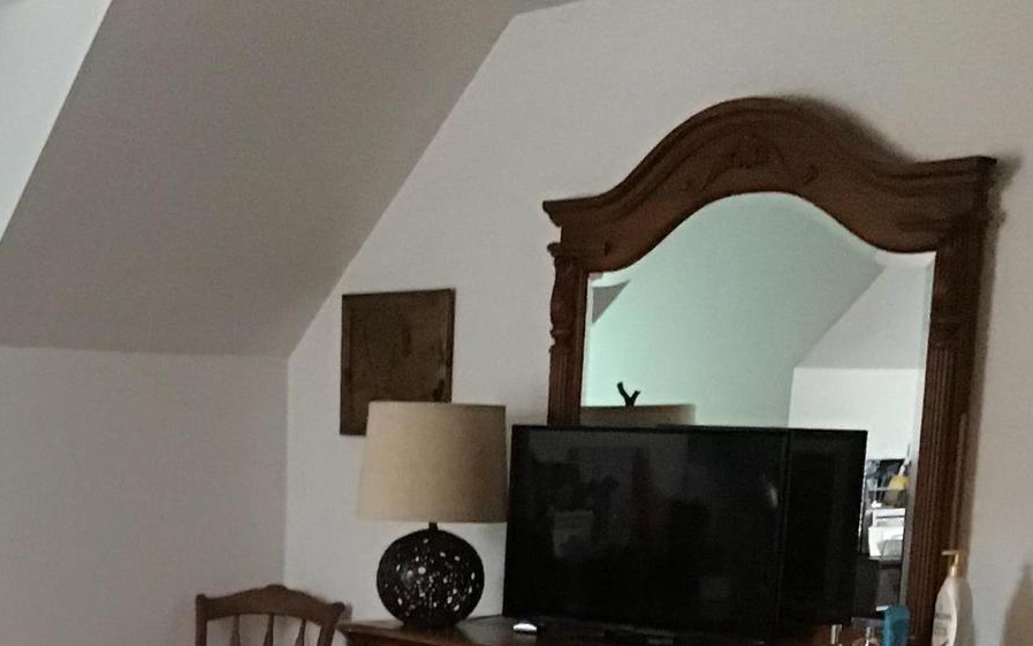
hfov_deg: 27.0
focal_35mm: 75
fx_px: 2112
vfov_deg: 16.3
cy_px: 874
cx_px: 214
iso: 200
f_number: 2.4
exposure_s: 1/24
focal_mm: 3.3
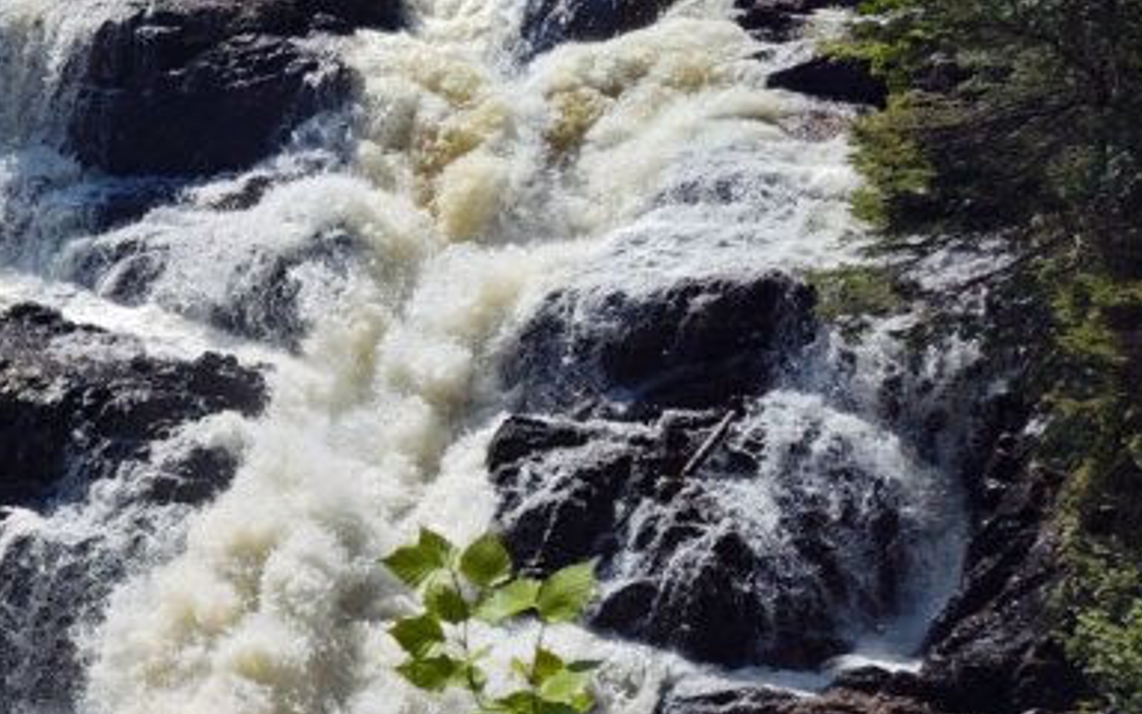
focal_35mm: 63
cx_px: -244
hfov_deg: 28.2
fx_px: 1961
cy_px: 223
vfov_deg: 20.5
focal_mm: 5.56
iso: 100
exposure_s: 1/3157
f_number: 1.8
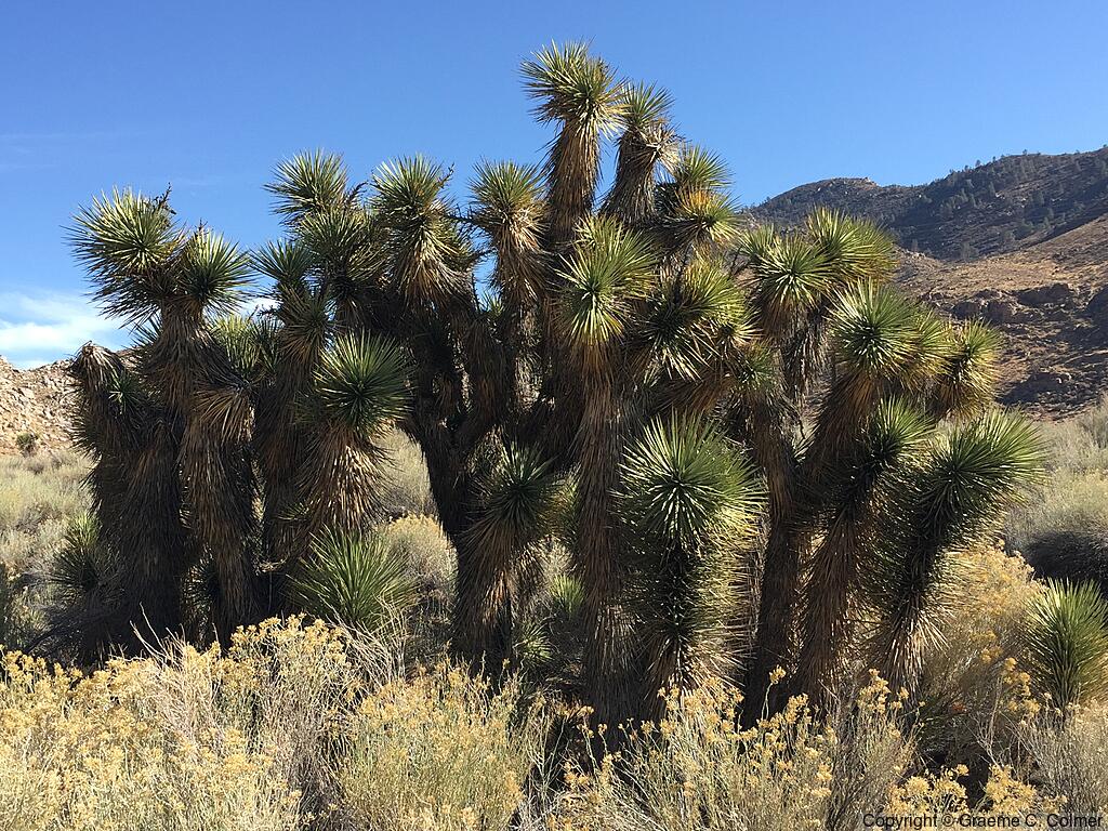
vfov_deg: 48.2
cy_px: 416
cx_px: 554
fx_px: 928
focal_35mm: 29
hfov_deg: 61.7
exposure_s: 1/842
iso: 32
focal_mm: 4.15
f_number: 2.2
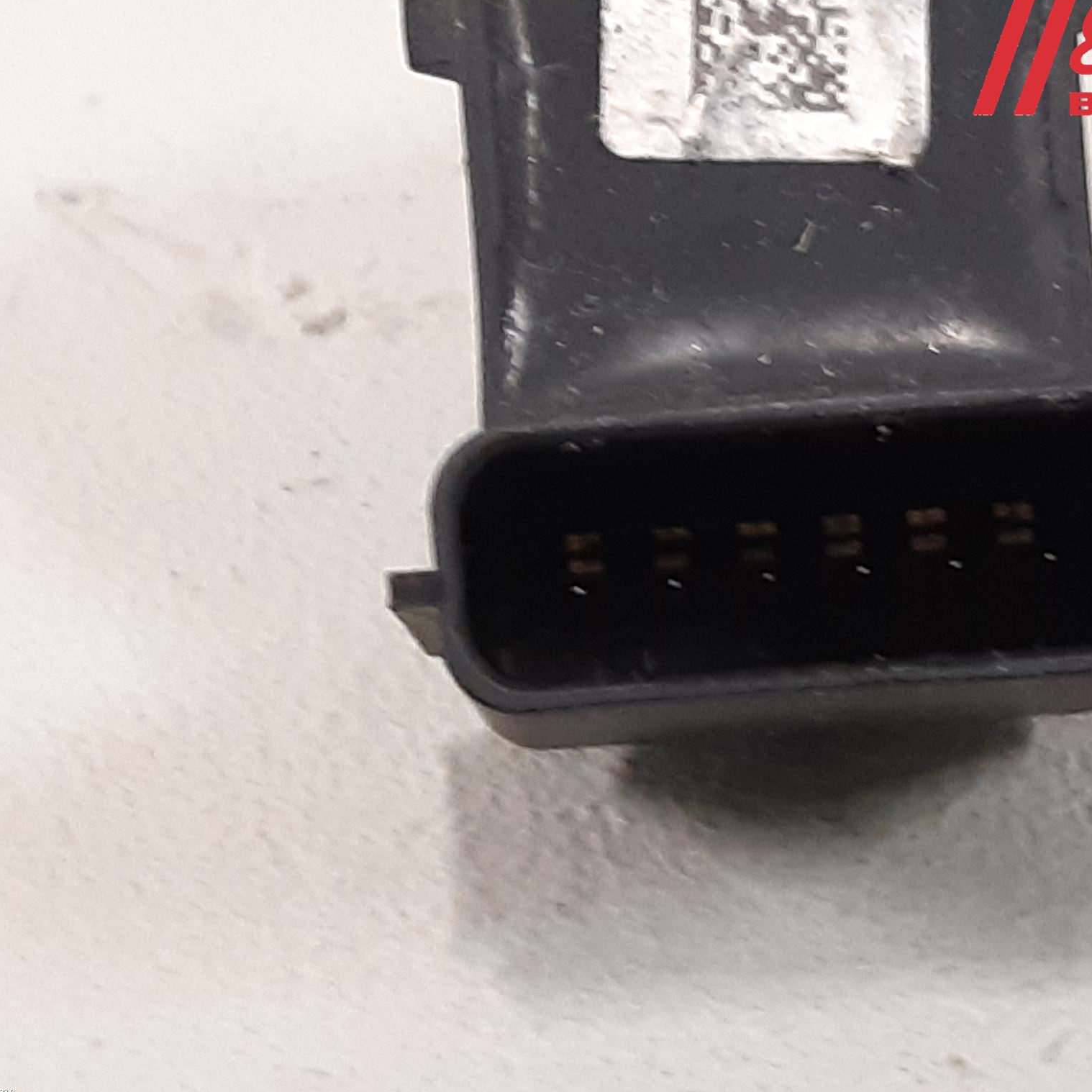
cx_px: 678
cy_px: 546
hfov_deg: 52.0
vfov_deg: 52.5
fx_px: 1106
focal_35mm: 31
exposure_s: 1/33
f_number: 1.7
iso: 200
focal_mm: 3.93
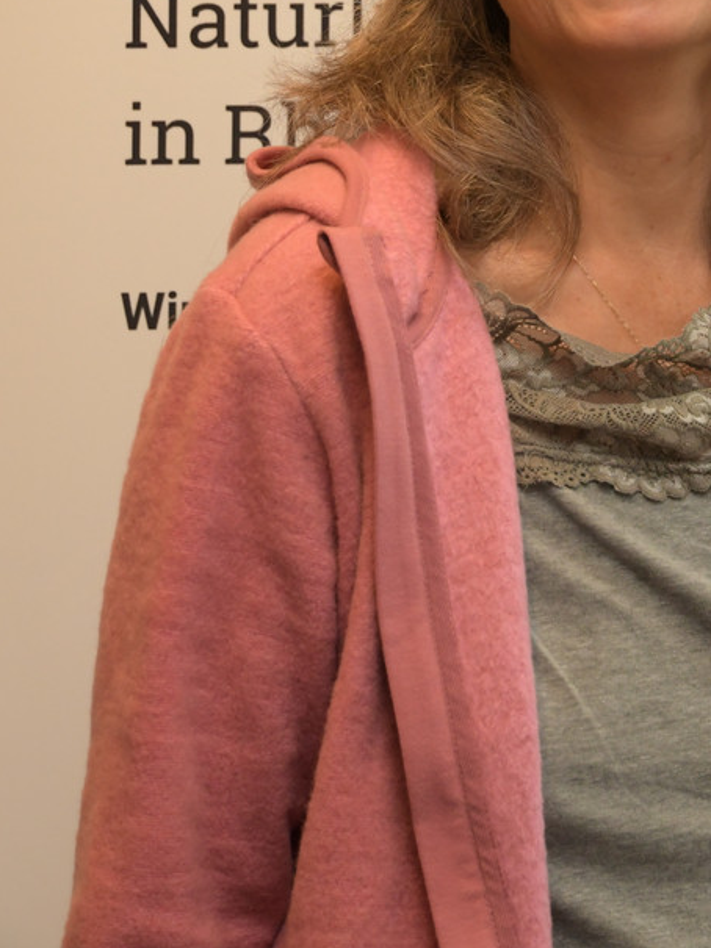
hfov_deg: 11.5
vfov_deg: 15.1
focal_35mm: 128
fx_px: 3508
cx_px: 652
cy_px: -36
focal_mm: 42
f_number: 4.8
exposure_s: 1/200
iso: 1600
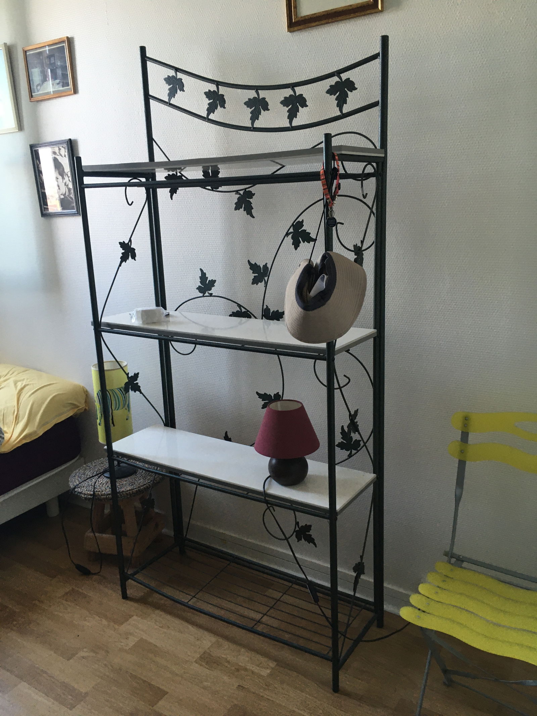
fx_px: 600
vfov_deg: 61.7
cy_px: 358
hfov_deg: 48.2
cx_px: 268
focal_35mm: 29
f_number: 2.2
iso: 50
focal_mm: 4.15
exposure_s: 1/33
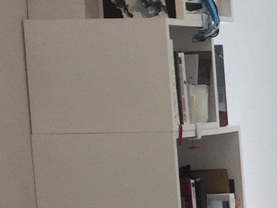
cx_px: 808
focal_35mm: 192
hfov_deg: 8.7
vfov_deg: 7.7
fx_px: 1537
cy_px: 265
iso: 32
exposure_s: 1/60
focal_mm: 4.15
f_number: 2.2
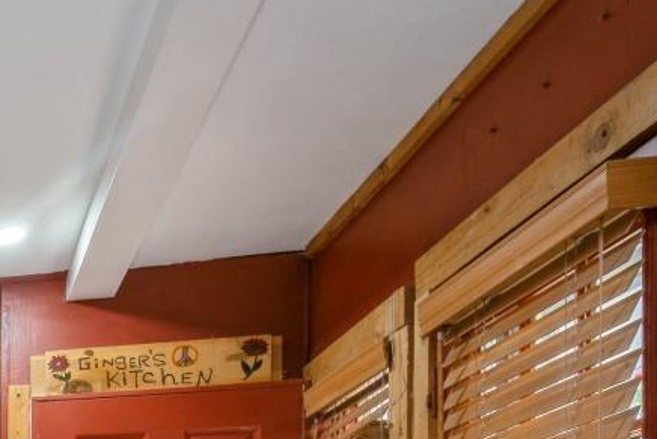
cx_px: -368
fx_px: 1004
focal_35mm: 55
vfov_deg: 21.0
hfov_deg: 25.5
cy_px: 652
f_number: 11
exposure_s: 1/3
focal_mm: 16
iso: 200
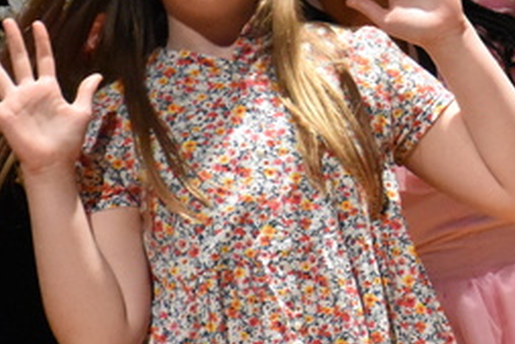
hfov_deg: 4.5
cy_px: 15
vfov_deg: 3.0
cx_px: 814
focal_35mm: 455
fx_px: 6513
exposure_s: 1/500
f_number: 5
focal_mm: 75
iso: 5000
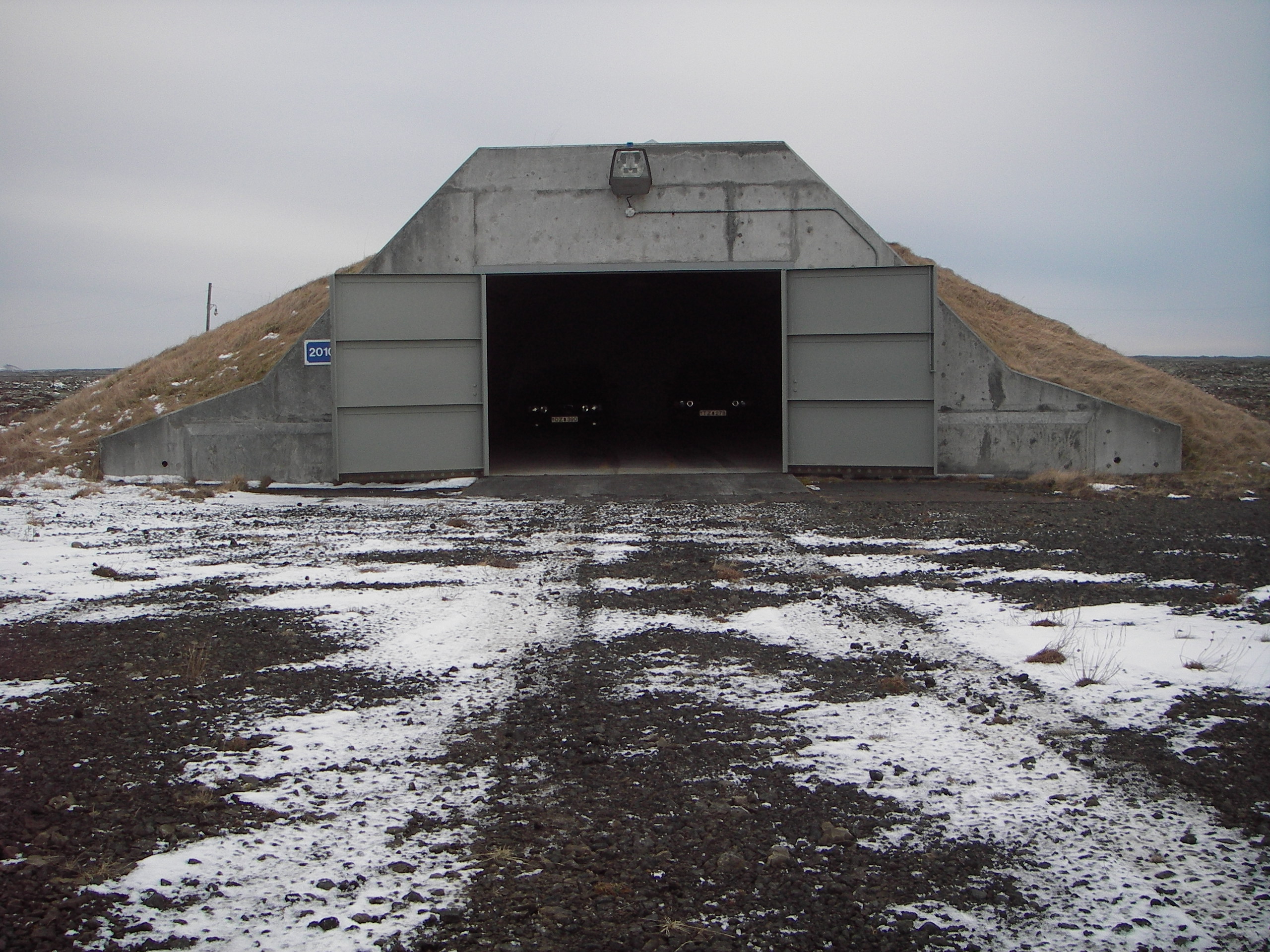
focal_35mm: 38
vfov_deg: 37.7
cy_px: 476
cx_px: 635
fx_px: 1394
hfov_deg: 49.0
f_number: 3.3
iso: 50
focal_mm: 6.3
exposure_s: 1/30
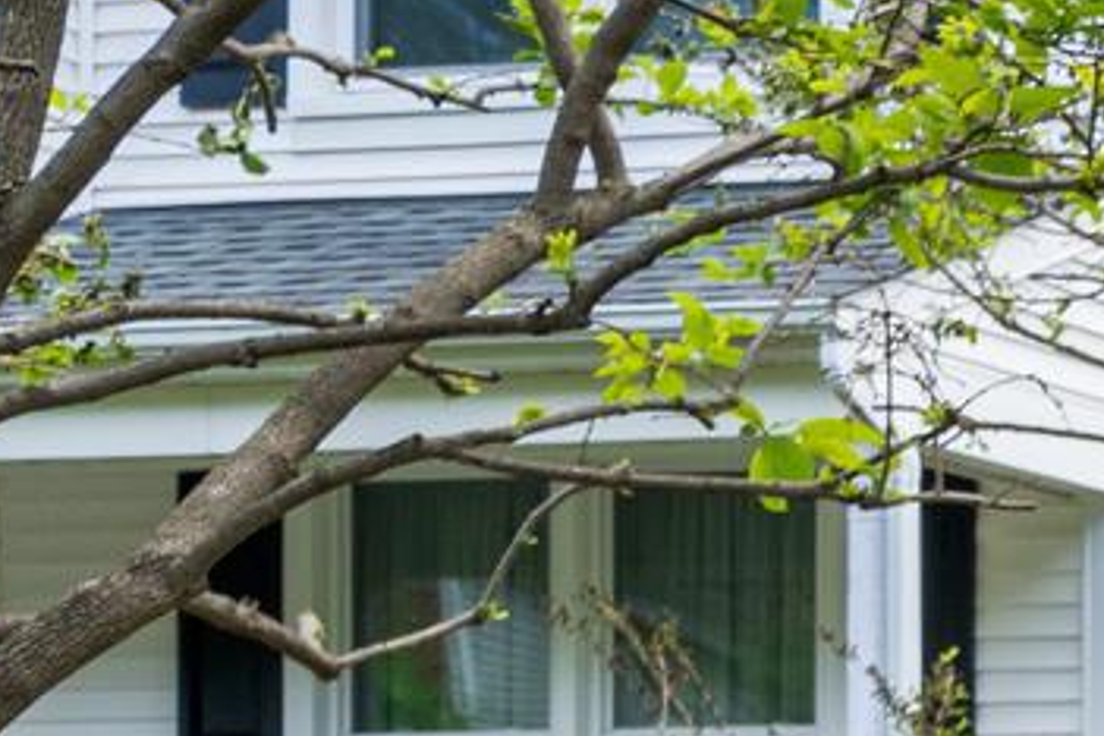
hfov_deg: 10.8
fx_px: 4293
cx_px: 3130
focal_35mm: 140
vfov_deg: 9.3
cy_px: 1357
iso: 400
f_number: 8
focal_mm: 24
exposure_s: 1/200
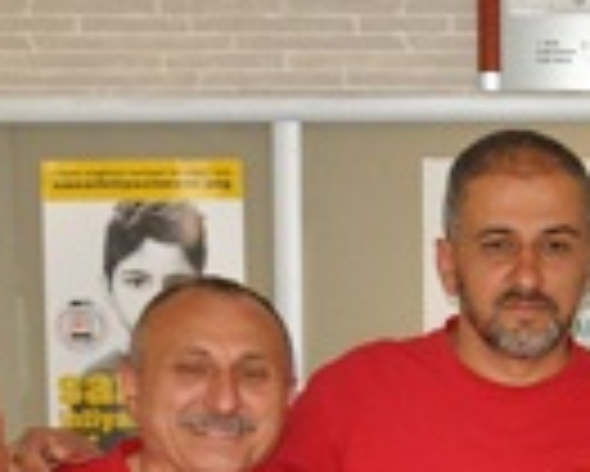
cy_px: 503
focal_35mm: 166
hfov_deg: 11.1
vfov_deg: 9.2
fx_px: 2901
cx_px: 950
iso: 800
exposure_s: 1/60
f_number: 3.8
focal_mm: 24
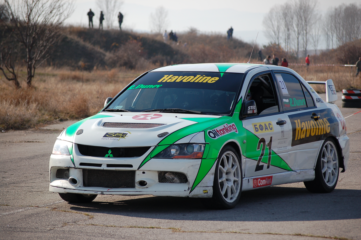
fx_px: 1653
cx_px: 180
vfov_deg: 8.3
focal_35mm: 165
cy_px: 120
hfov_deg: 12.5
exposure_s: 1/1000
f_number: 4.8
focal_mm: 110
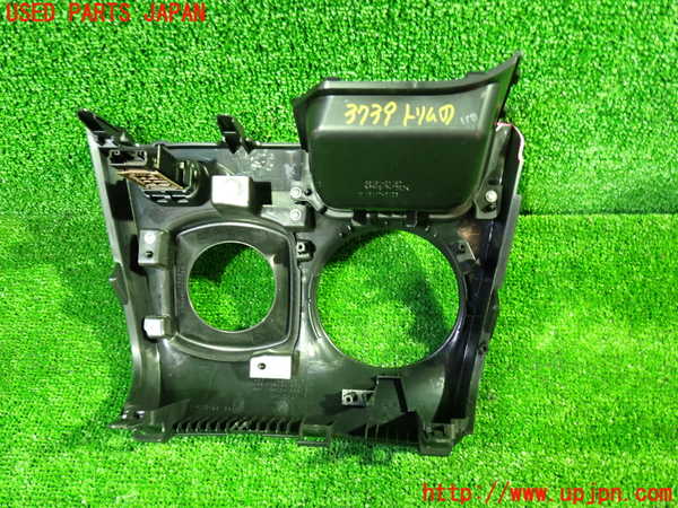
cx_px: 339
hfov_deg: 60.0
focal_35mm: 30
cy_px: 254
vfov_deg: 46.8
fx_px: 588
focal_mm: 5.4
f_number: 2.3
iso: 800
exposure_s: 1/13
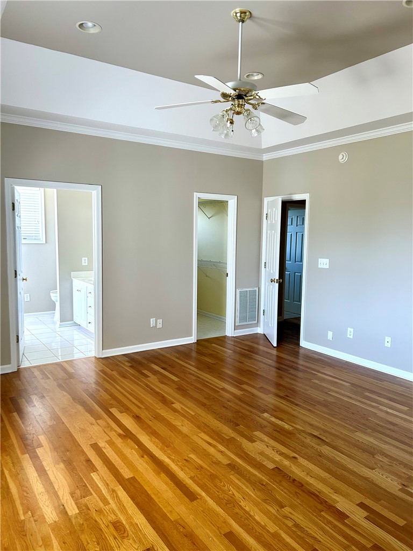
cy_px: 276
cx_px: 206
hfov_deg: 53.1
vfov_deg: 67.3
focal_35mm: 26
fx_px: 414
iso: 125
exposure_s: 1/120
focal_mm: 5.7
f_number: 1.5
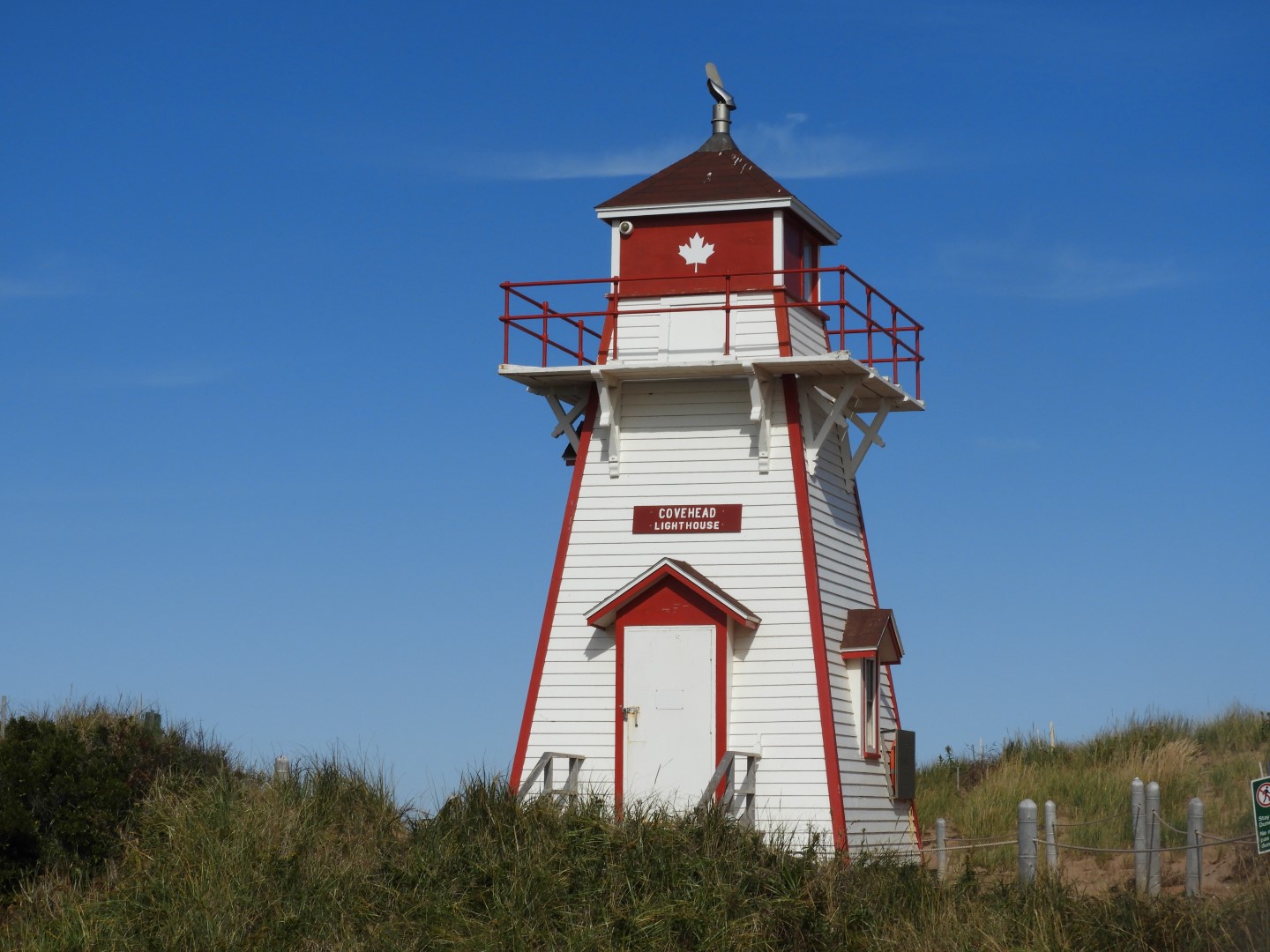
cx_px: 635
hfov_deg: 24.4
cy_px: 476
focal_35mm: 80
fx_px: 2935
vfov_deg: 18.4
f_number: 5
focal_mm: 14.3
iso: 100
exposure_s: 1/2000
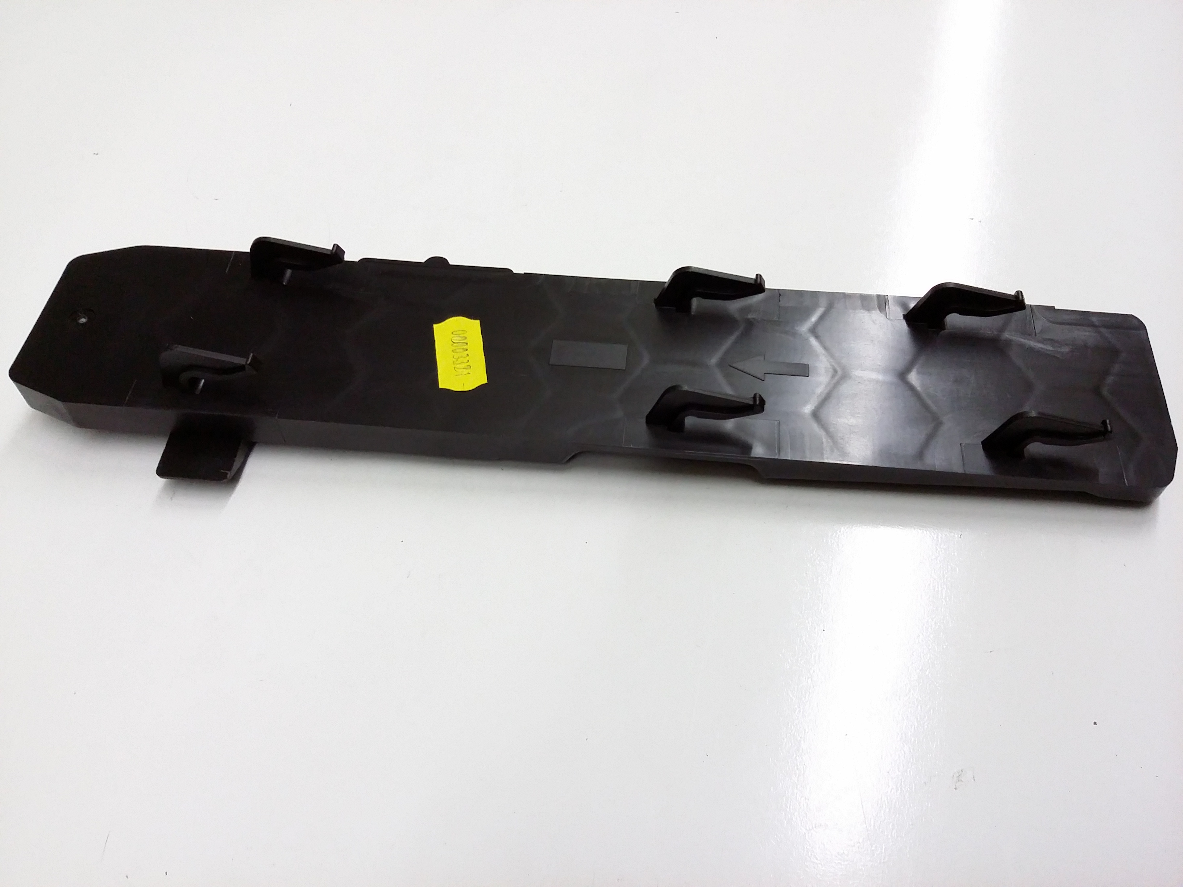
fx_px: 1094
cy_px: 444
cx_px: 592
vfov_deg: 44.2
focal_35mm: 32
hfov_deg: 56.8
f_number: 2.4
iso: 160
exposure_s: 1/17
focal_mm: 3.4
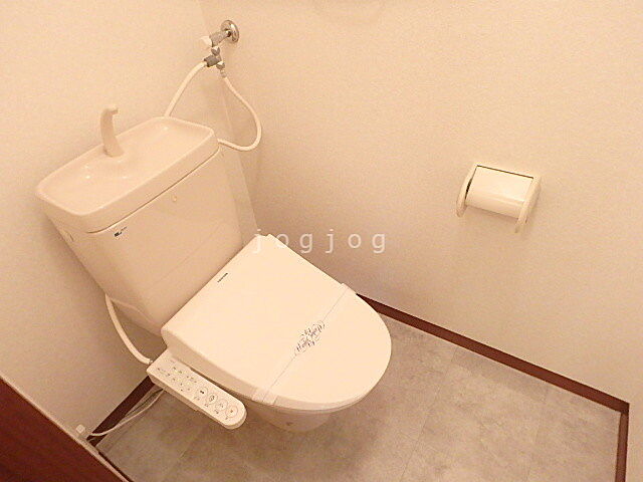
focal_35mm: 21
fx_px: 390
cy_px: 241
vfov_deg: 63.4
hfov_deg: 79.0
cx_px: 322
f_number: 3.5
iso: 800
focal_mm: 3.7
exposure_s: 1/20
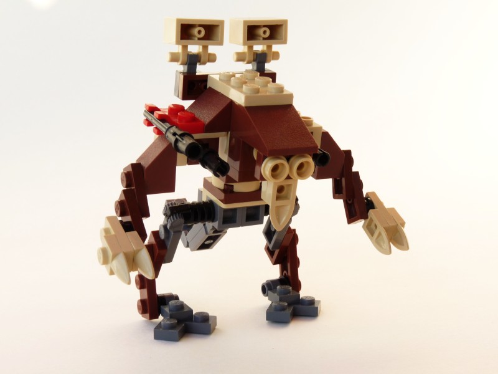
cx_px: 249
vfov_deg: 24.0
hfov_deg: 31.7
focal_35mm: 61
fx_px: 878
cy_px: 187
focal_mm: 10.8
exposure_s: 1/30
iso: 100
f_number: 7.1
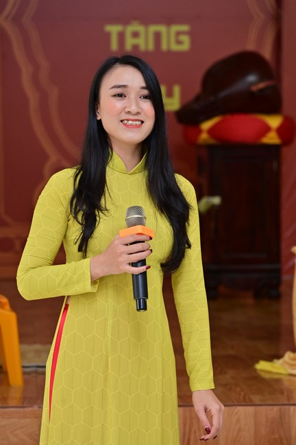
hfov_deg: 11.4
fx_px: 1483
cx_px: 148
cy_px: 222
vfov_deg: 17.1
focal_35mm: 120
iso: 1250
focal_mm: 120
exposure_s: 1/200
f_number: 5
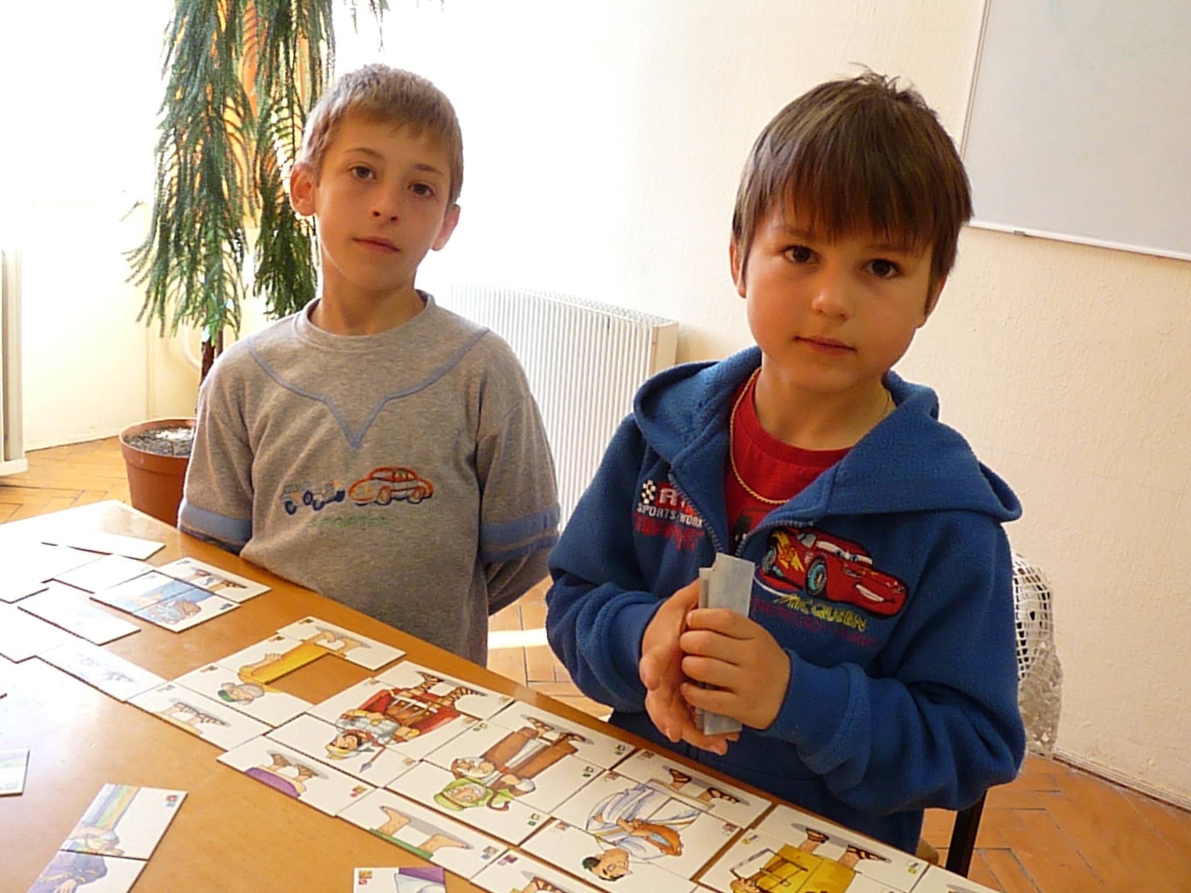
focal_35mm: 35
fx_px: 1204
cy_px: 446
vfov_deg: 40.7
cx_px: 596
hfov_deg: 52.6
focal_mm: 6.2
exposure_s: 1/125
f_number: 4
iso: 800
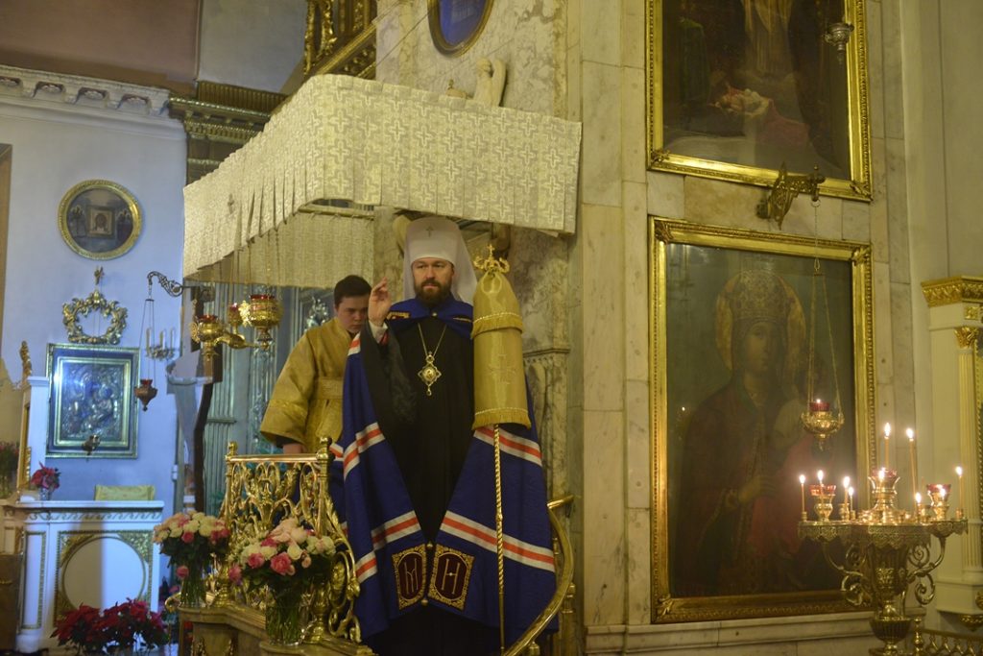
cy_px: 328
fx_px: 1147
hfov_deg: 46.4
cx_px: 492
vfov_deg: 31.9
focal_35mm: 42
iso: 3200
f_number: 3.2
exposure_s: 1/60
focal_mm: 42
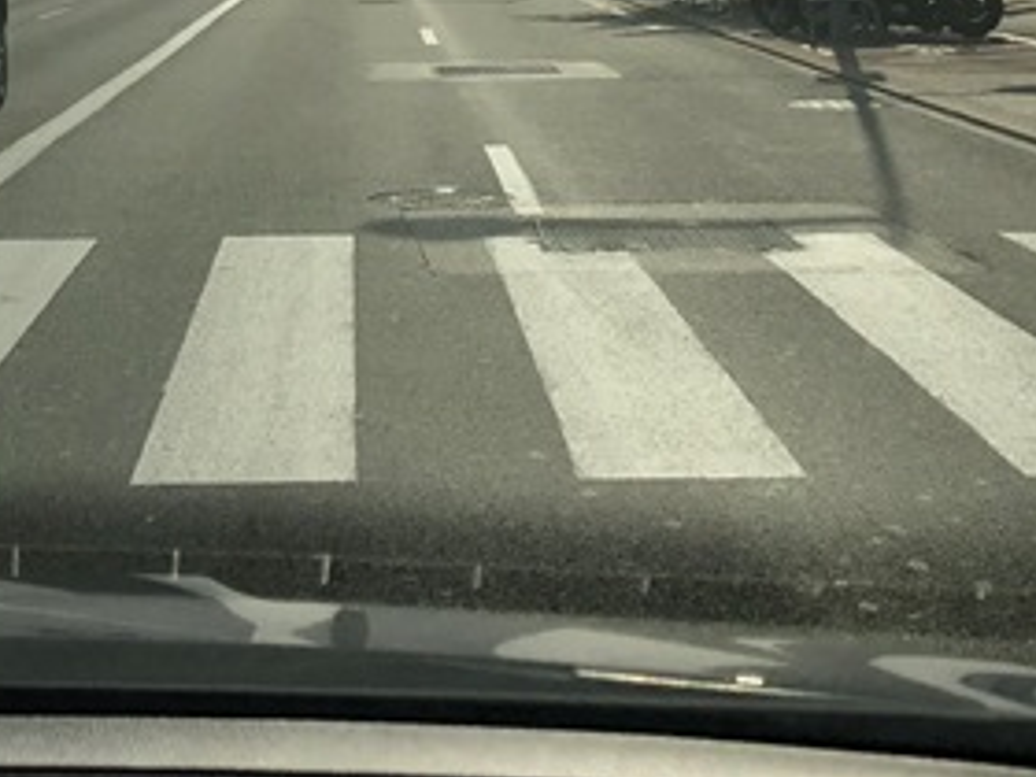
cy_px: -318
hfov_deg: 24.4
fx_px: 2394
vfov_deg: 17.0
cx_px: 477
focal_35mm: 80
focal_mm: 3.99
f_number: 1.8
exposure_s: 1/5348
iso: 20
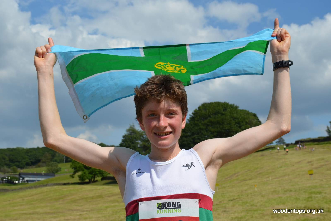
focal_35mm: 51
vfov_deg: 26.5
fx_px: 469
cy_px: 110
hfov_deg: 38.9
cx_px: 166
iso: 400
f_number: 8
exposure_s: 1/2000
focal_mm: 34
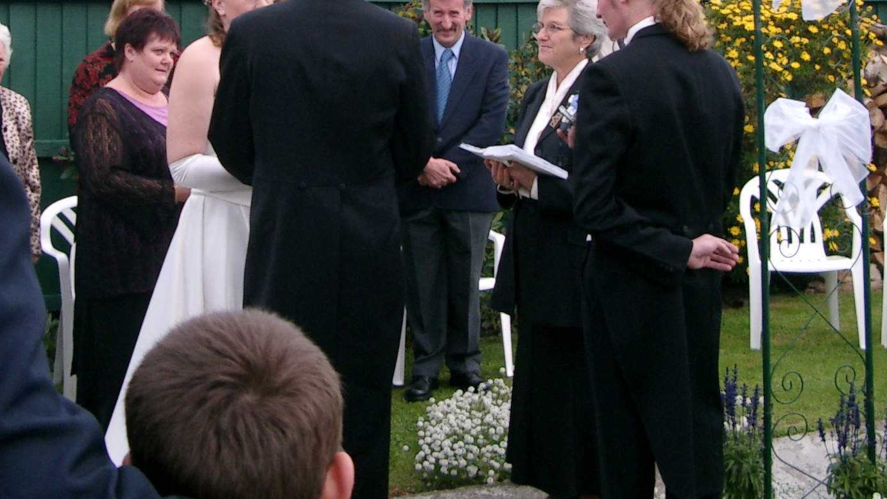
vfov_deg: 17.5
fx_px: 1576
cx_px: 430
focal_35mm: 67
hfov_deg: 31.4
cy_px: -4
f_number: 2.6
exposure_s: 1/400
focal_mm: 7.6
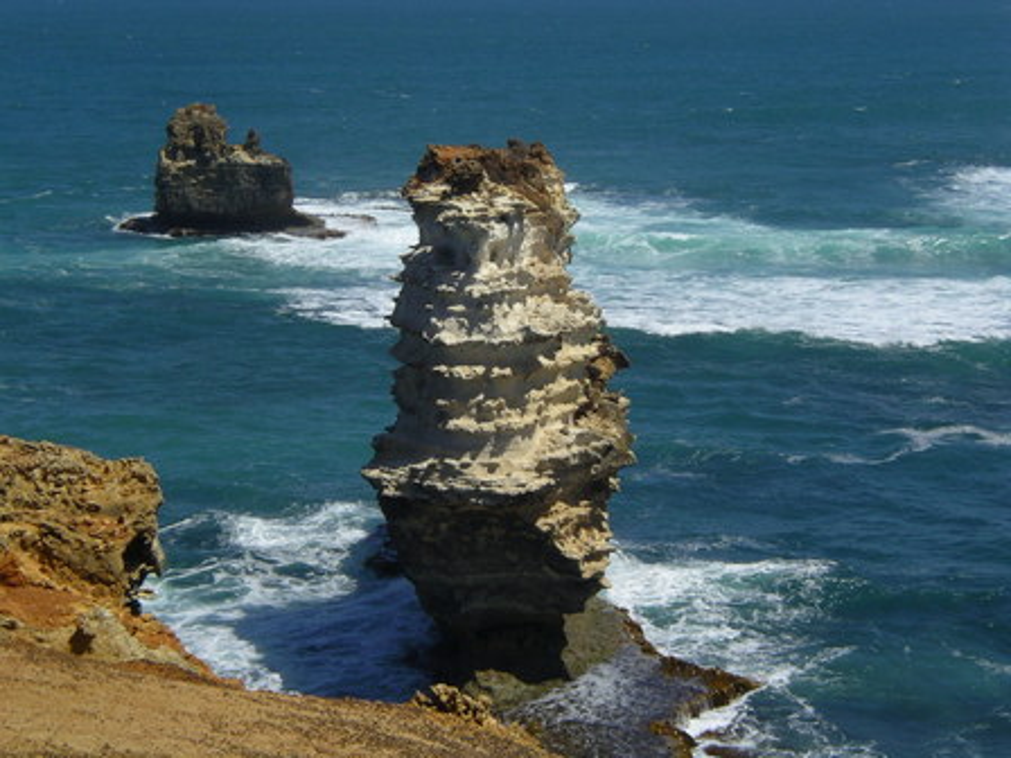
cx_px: 506
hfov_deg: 18.9
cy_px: 379
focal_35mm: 104
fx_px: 3037
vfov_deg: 14.2
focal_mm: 16
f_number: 9.6
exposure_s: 1/200
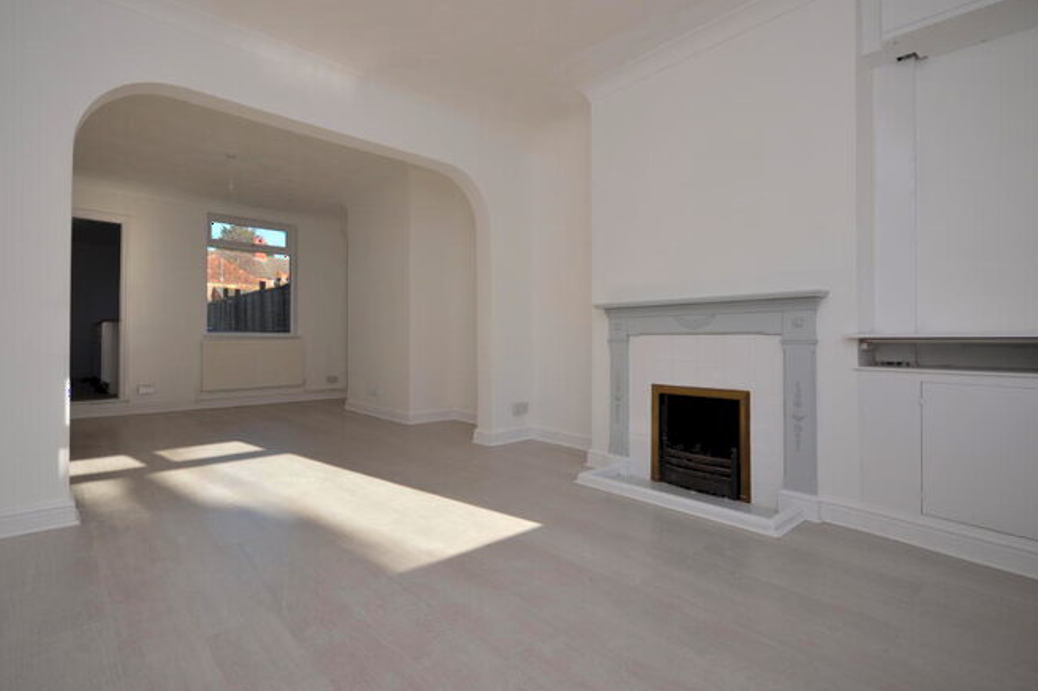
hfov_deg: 96.6
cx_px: 487
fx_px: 461
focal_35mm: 16
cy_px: 332
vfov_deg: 73.7
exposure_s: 1/125
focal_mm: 10
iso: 110
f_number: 5.6
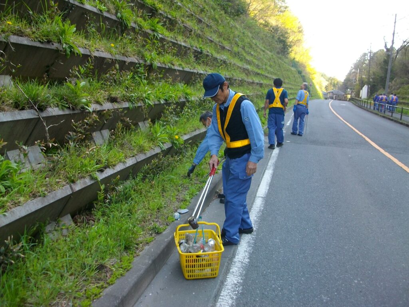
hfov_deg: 56.8
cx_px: 204
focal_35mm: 32
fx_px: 378
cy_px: 154
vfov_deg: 44.2
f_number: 2.9
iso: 80
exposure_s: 1/68
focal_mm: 5.7
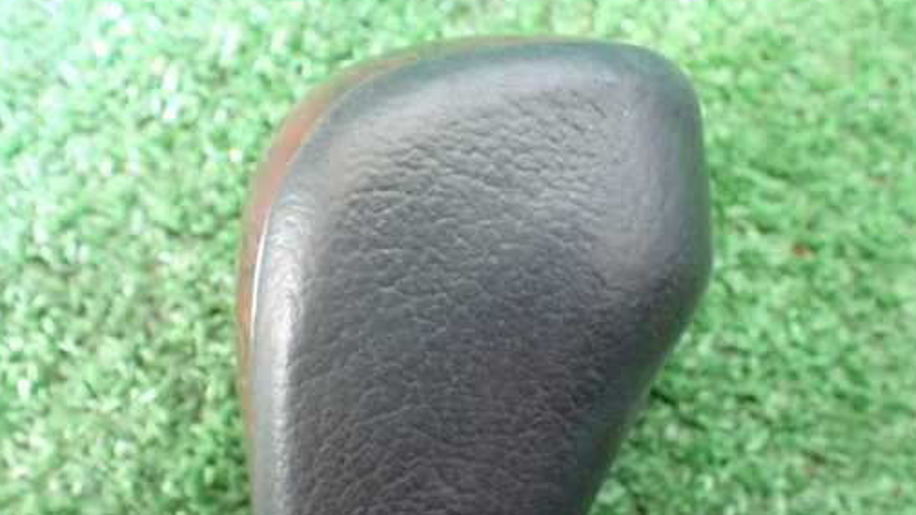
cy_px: 266
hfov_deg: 51.6
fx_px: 947
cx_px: 468
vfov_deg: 30.4
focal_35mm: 39
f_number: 2.3
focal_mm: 5.4
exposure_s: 1/30
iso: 1250
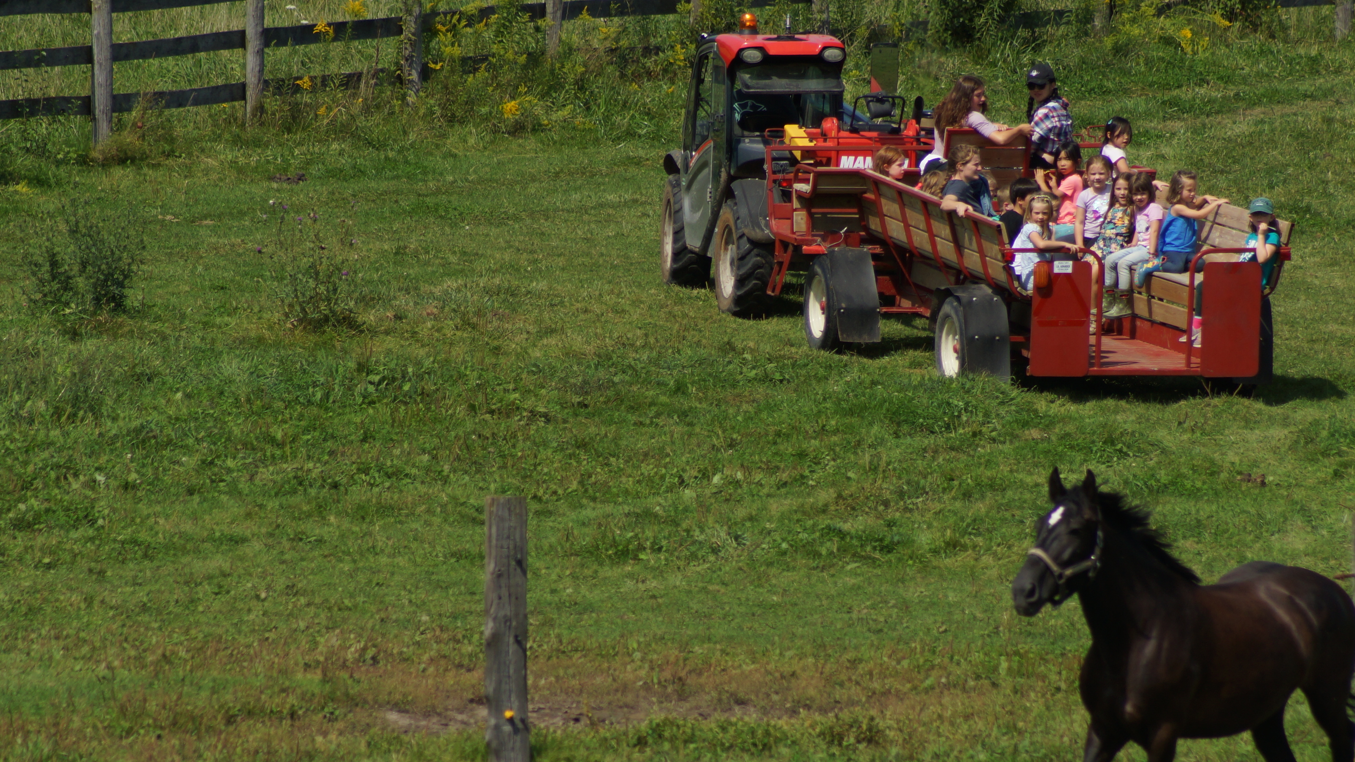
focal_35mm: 490
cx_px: 837
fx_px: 17605
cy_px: 422
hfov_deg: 4.4
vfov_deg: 2.5
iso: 100
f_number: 5.6
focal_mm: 230
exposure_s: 1/800
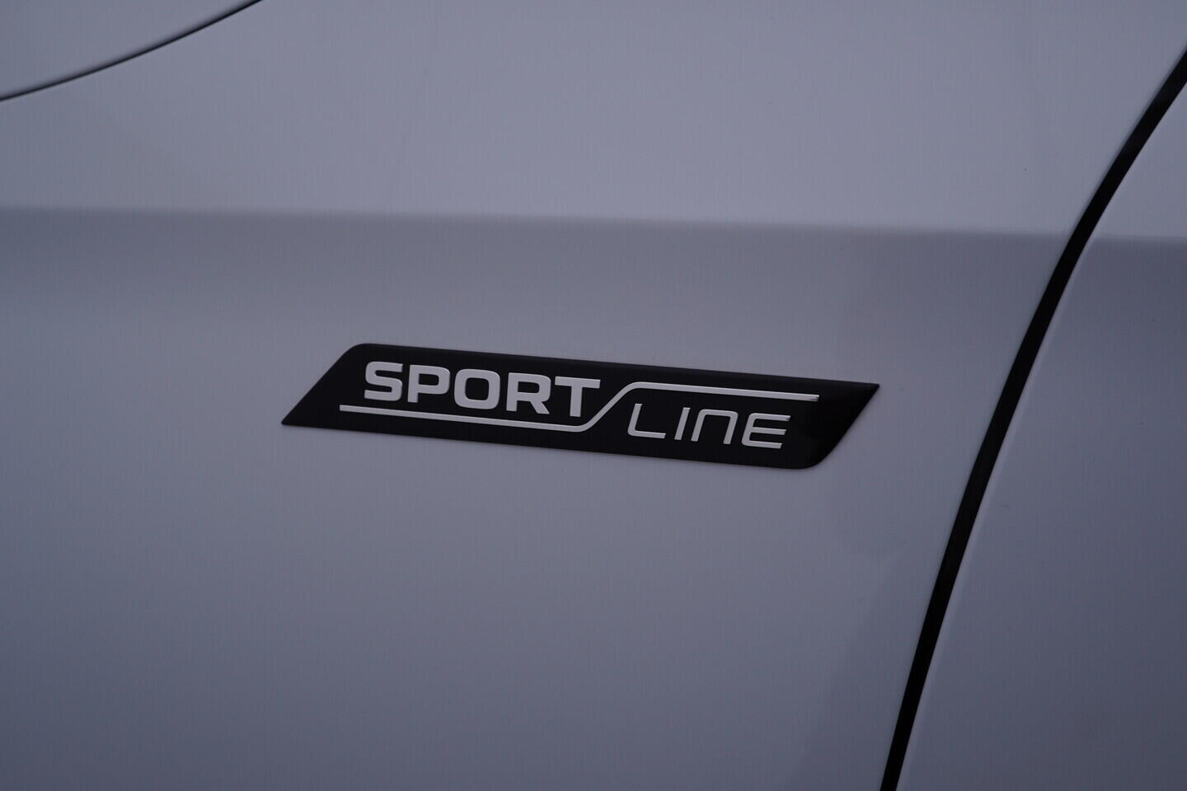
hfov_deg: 53.1
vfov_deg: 36.9
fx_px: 1187
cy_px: 396
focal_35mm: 36
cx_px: 594
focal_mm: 24
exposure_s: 1/160
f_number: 5.6
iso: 125
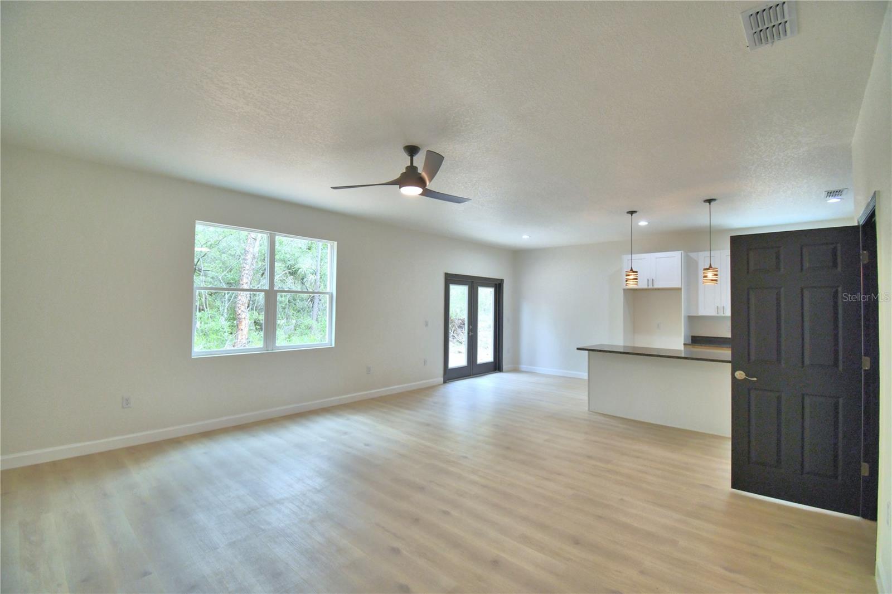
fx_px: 372
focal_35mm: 15
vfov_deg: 77.3
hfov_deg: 100.4
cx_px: 446
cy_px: 297
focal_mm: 10
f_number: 4.5
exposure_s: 1/125
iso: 320
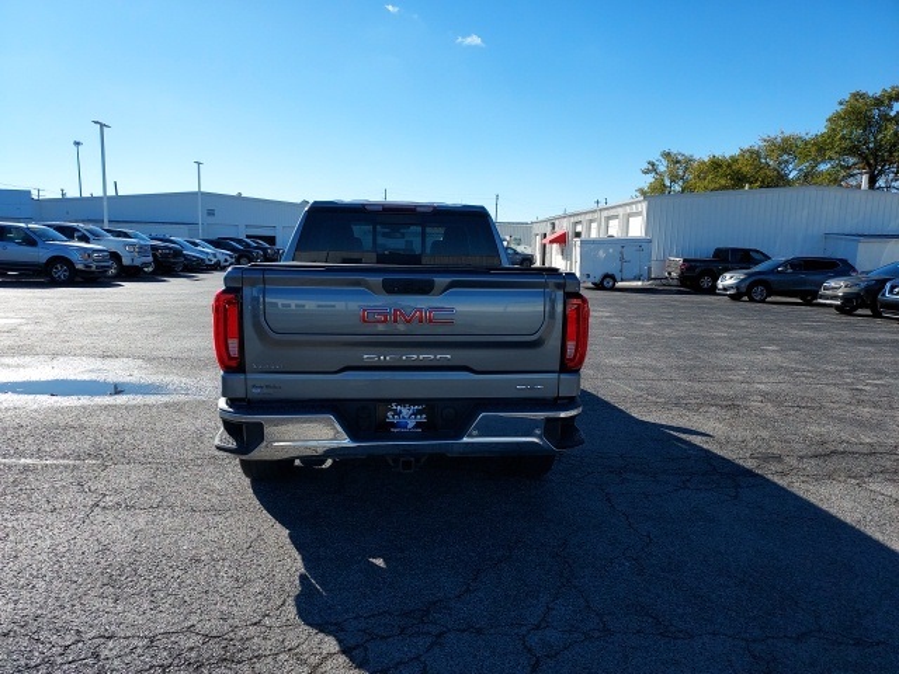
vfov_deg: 56.8
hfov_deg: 71.6
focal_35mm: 24
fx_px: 623
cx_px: 450
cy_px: 337
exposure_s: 1/1068
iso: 40
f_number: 1.8
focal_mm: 4.6
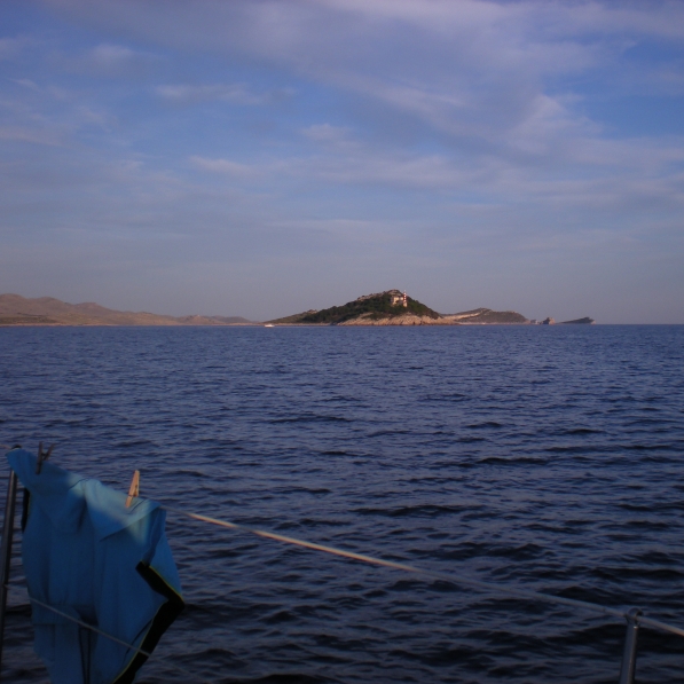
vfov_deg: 37.6
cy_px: 341
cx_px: 415
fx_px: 1006
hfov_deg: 37.4
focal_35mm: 45
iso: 64
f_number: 4.6
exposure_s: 1/398
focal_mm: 6.3
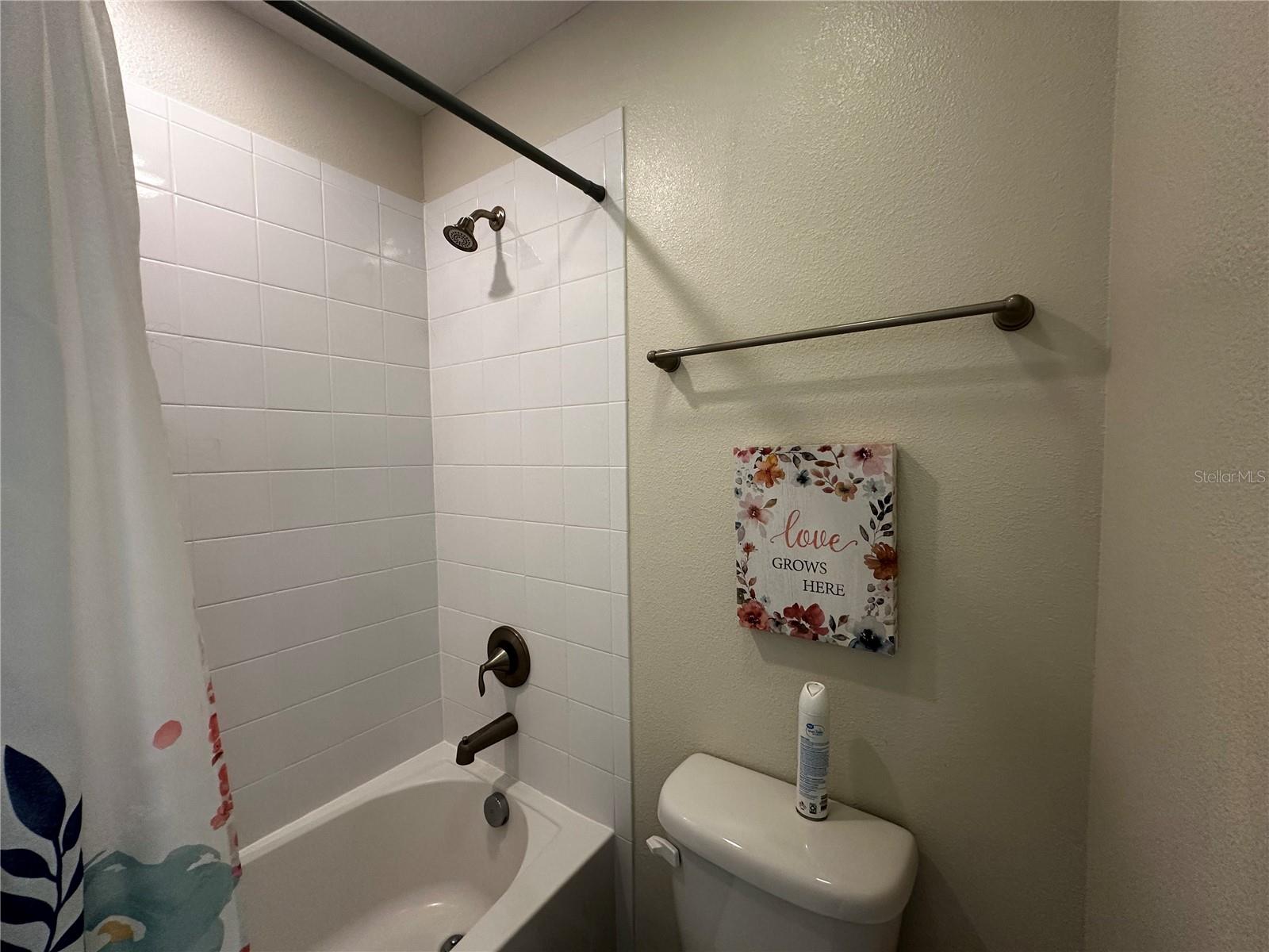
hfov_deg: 102.1
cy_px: 476
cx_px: 634
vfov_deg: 85.7
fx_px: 513
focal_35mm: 14
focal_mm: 2.22
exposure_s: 1/120
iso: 200
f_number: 2.2
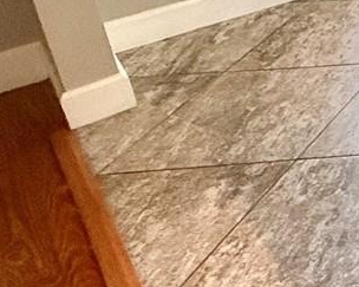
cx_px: 903
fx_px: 765
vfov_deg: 18.7
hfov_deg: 14.3
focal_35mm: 72
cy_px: -145
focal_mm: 2.22
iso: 160
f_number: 2.2
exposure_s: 1/120
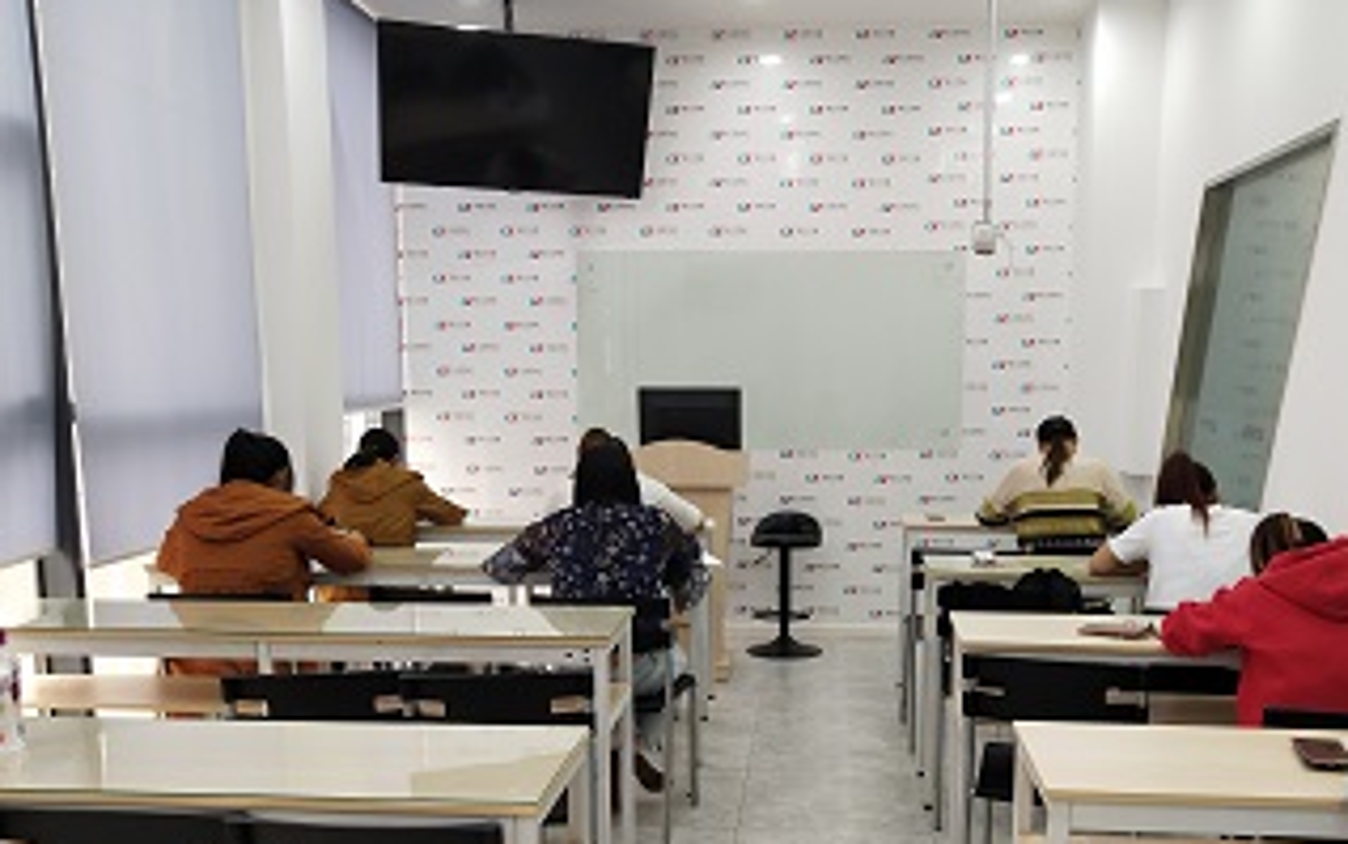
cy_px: 585
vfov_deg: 31.7
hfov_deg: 49.2
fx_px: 1470
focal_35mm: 40
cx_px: 746
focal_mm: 3.95
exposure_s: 1/100
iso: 168
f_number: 1.8
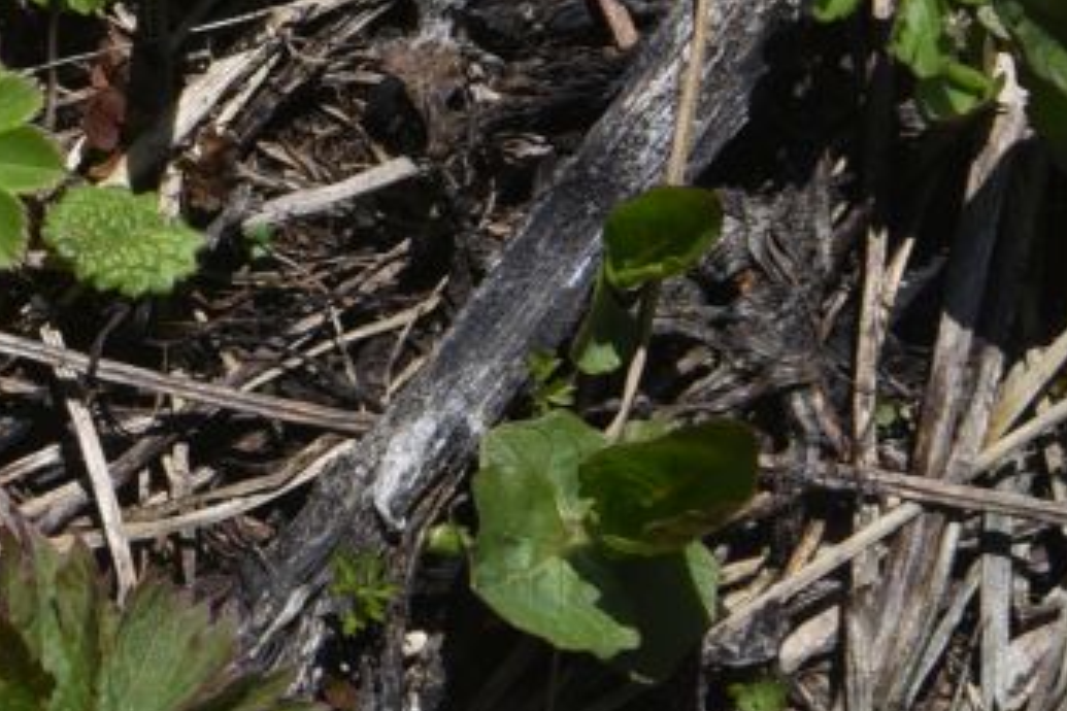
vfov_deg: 6.5
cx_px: -752
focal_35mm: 207
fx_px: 6135
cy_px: -598
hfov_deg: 9.5
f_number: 16
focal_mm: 55
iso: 125
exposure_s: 1/125
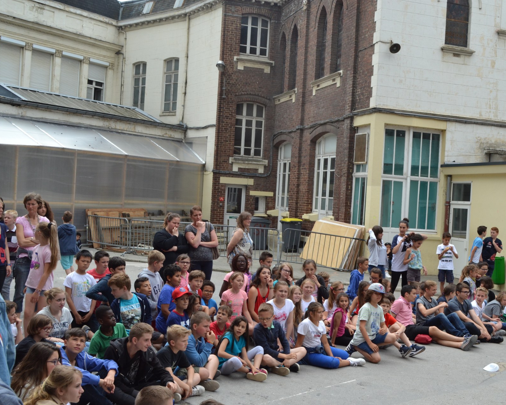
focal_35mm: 44
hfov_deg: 41.9
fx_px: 659
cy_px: 202
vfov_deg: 34.2
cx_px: 291
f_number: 10
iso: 400
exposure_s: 1/250
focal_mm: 26
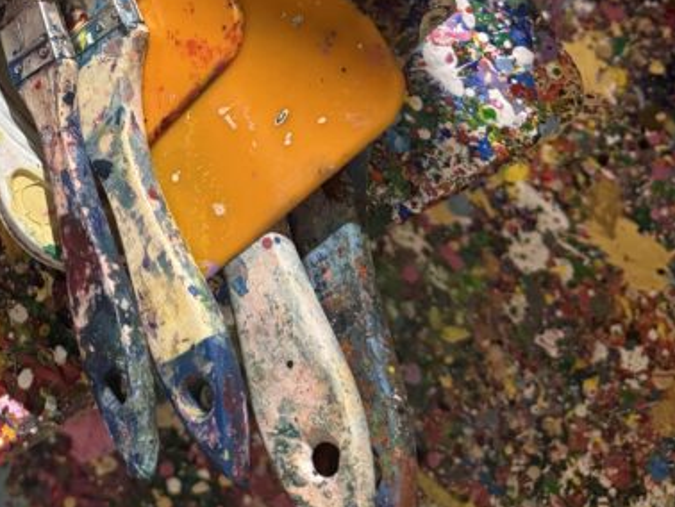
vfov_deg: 20.5
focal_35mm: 65
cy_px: -162
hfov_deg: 28.0
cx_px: -5
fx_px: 1268
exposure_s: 1/50
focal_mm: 6.76
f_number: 1.78
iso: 500
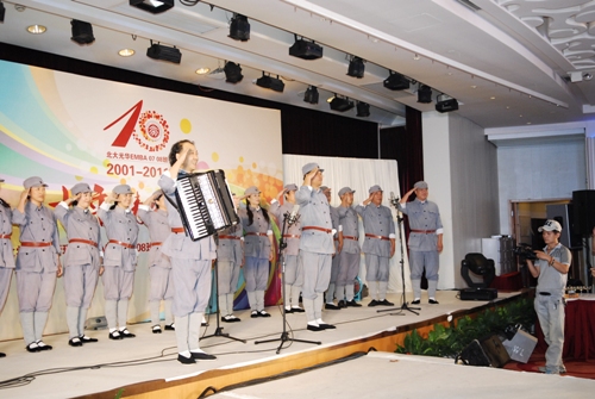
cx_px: 298
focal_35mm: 39
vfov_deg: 34.3
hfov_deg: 49.5
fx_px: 646
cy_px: 200
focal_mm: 26
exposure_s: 1/200
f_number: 2.8
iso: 640
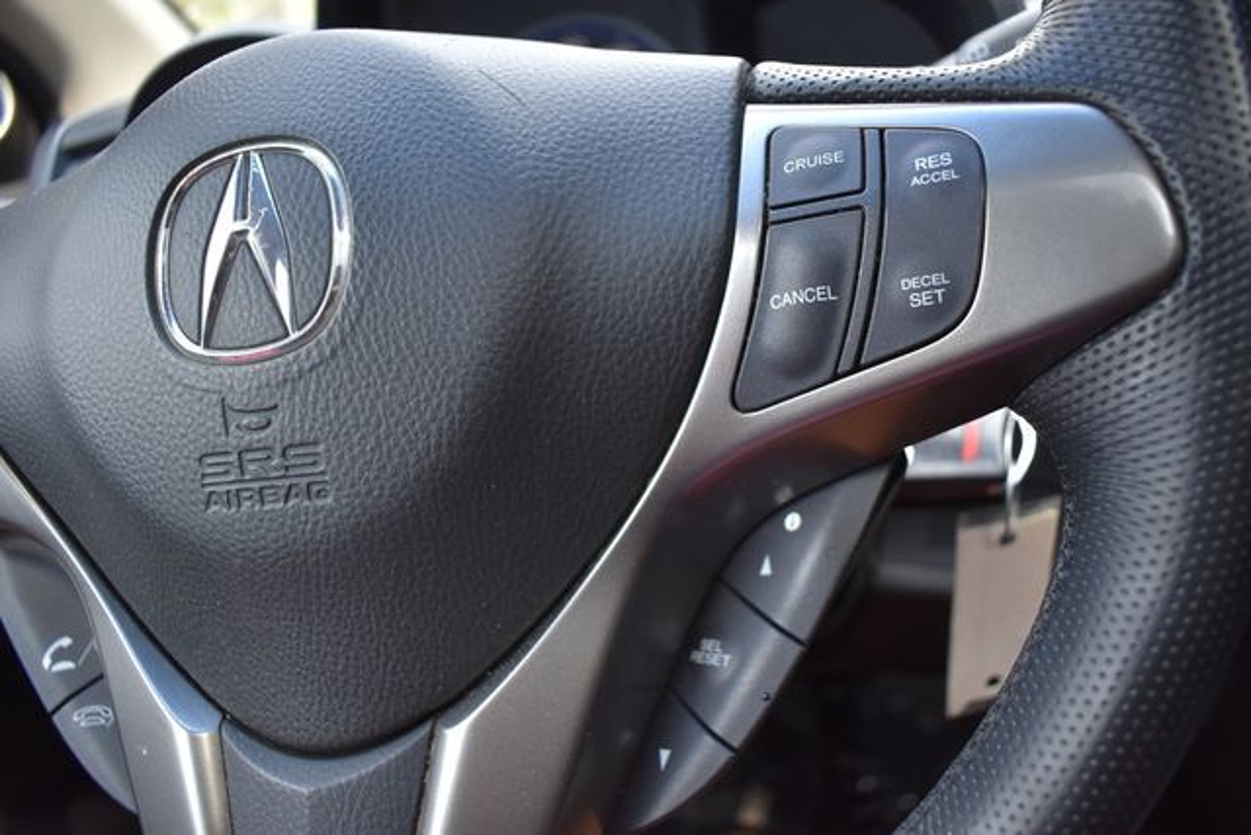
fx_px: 938
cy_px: 418
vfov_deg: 48.0
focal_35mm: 27
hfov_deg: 67.4
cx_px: 626
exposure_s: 1/250
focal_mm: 18
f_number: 3.5
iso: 500
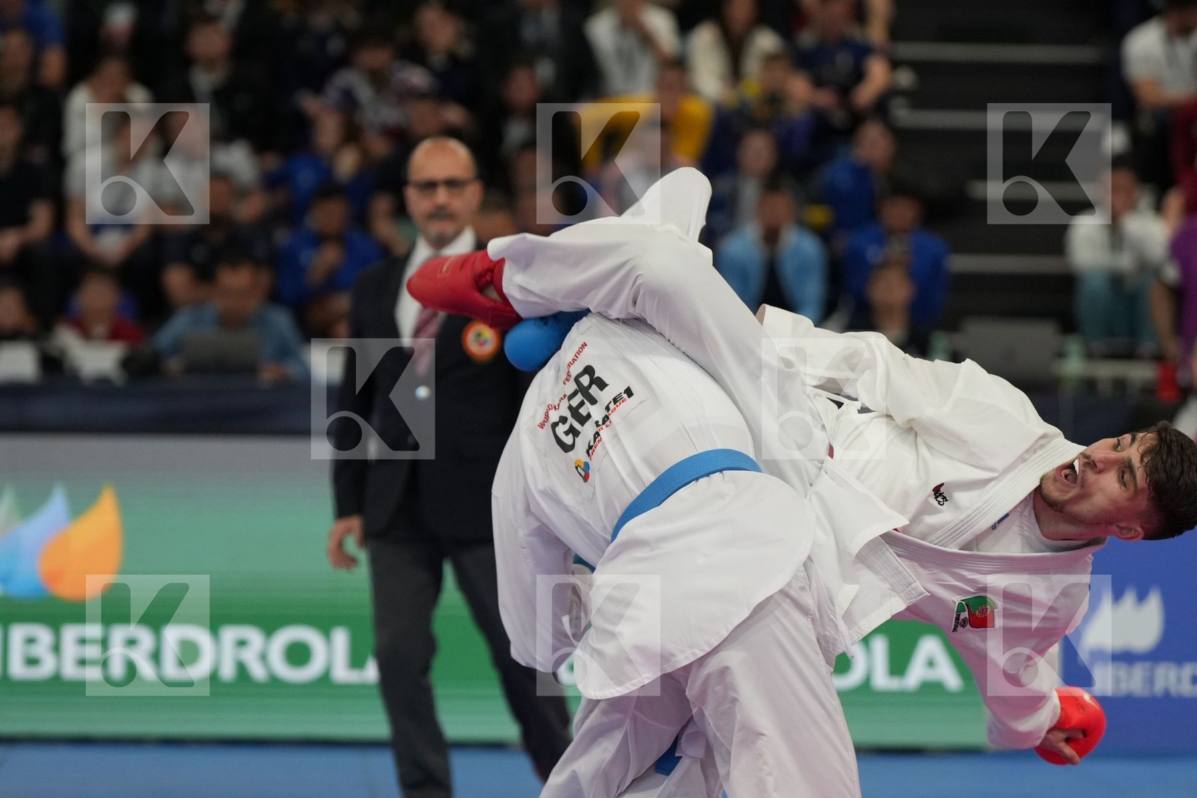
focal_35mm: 204
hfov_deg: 10.1
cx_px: 598
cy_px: 399
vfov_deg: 6.7
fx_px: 6782
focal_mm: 136
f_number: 2.8
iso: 1600
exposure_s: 1/1000
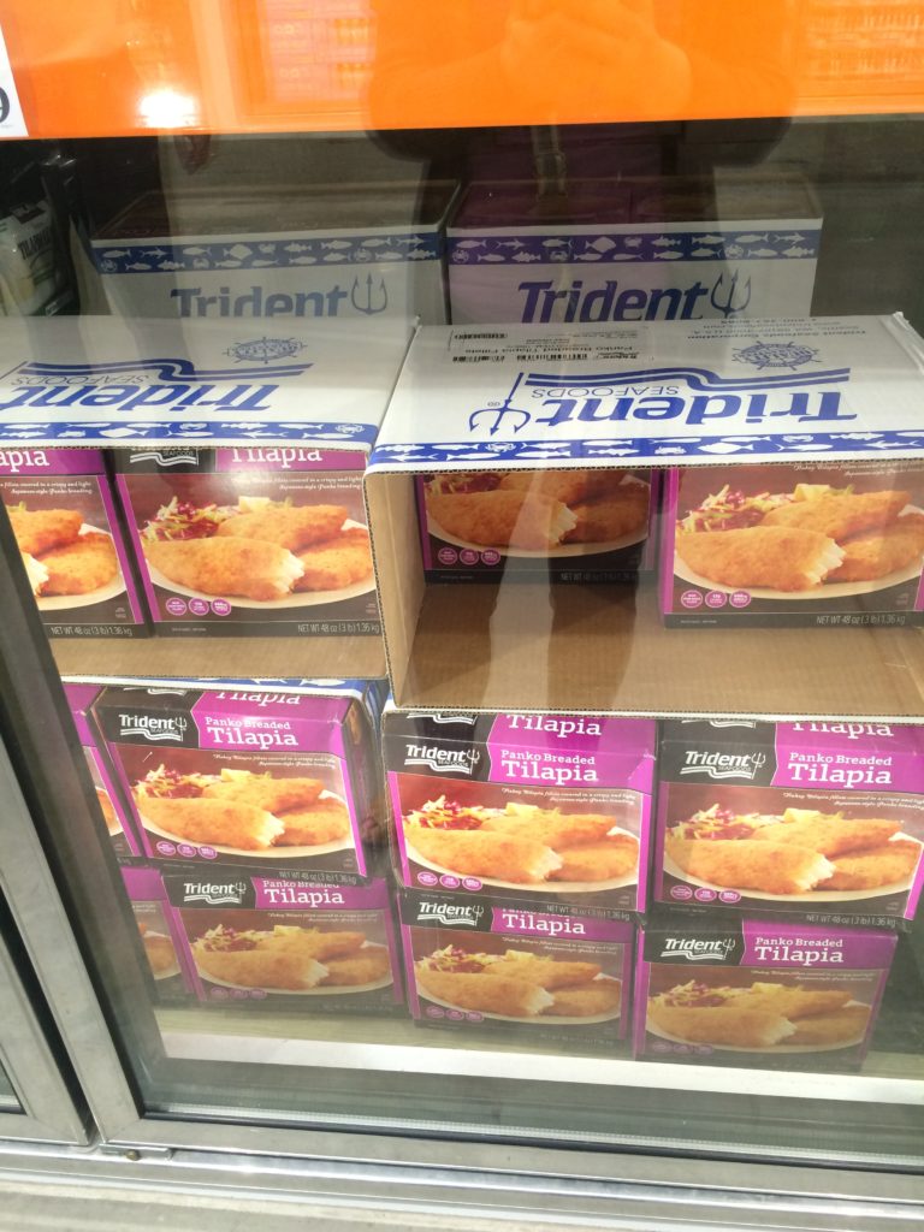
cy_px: 616
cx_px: 462
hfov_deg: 48.2
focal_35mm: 29
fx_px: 1032
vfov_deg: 61.7
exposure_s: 1/33
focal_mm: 4.15
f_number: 2.2
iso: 100
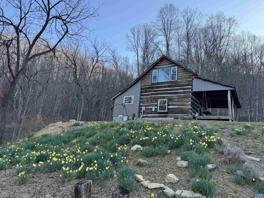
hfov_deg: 71.6
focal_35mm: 24
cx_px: 132
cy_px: 99
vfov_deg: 56.8
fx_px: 183
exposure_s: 1/685
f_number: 1.78
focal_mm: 6.76
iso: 80
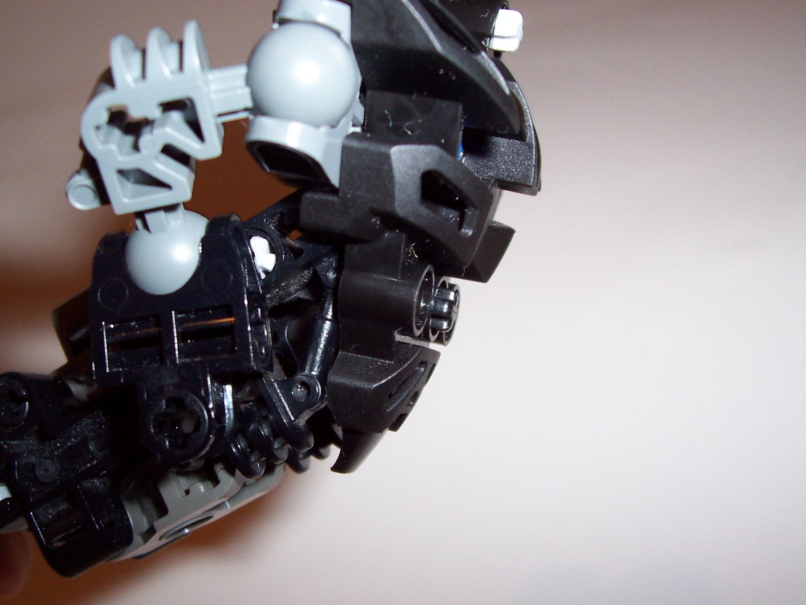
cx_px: 379
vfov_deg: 36.0
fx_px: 932
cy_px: 309
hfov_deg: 46.8
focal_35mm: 40
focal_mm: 5.6
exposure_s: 1/60
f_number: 2.8
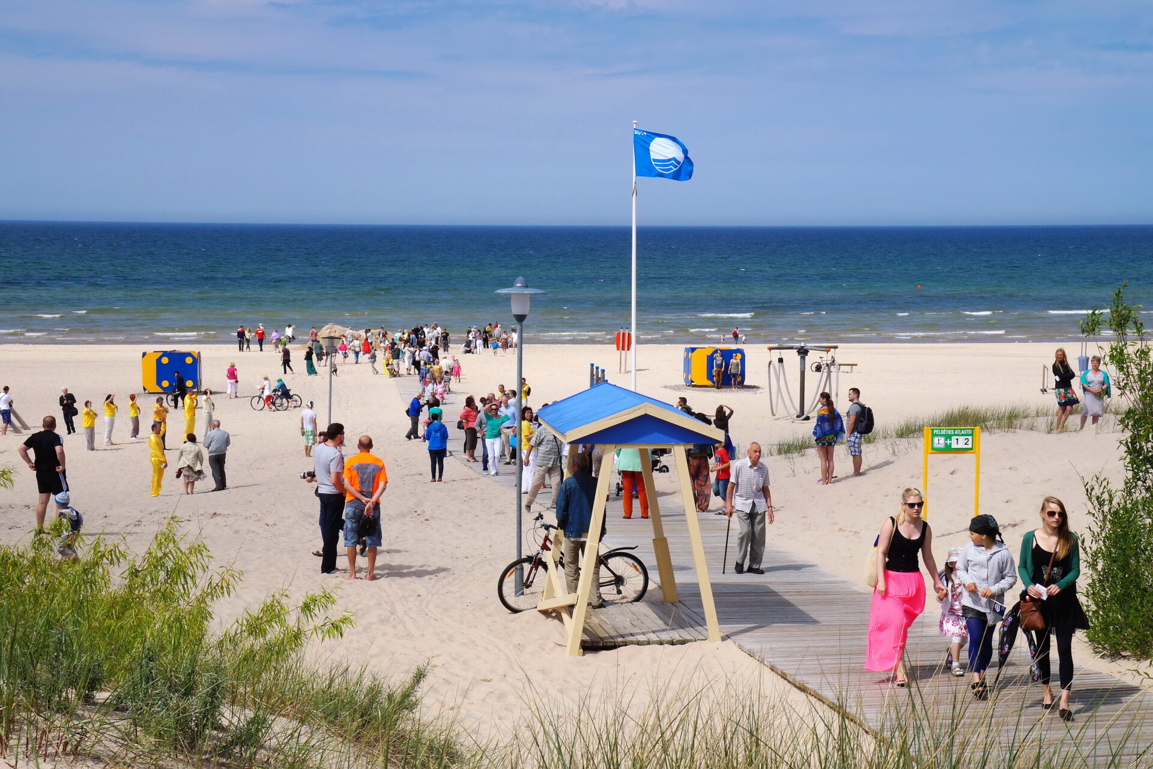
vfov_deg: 24.4
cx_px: 576
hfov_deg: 35.9
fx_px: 1777
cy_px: 384
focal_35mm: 56
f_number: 16
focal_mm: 37
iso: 100
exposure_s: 1/250
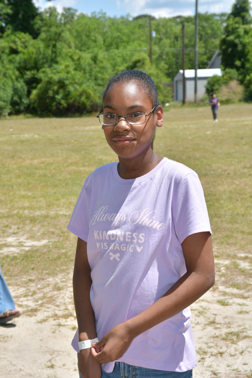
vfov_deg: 26.0
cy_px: 189
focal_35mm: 78
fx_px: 819
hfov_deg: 17.5
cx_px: 126
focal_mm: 52
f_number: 9
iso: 100
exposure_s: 1/250
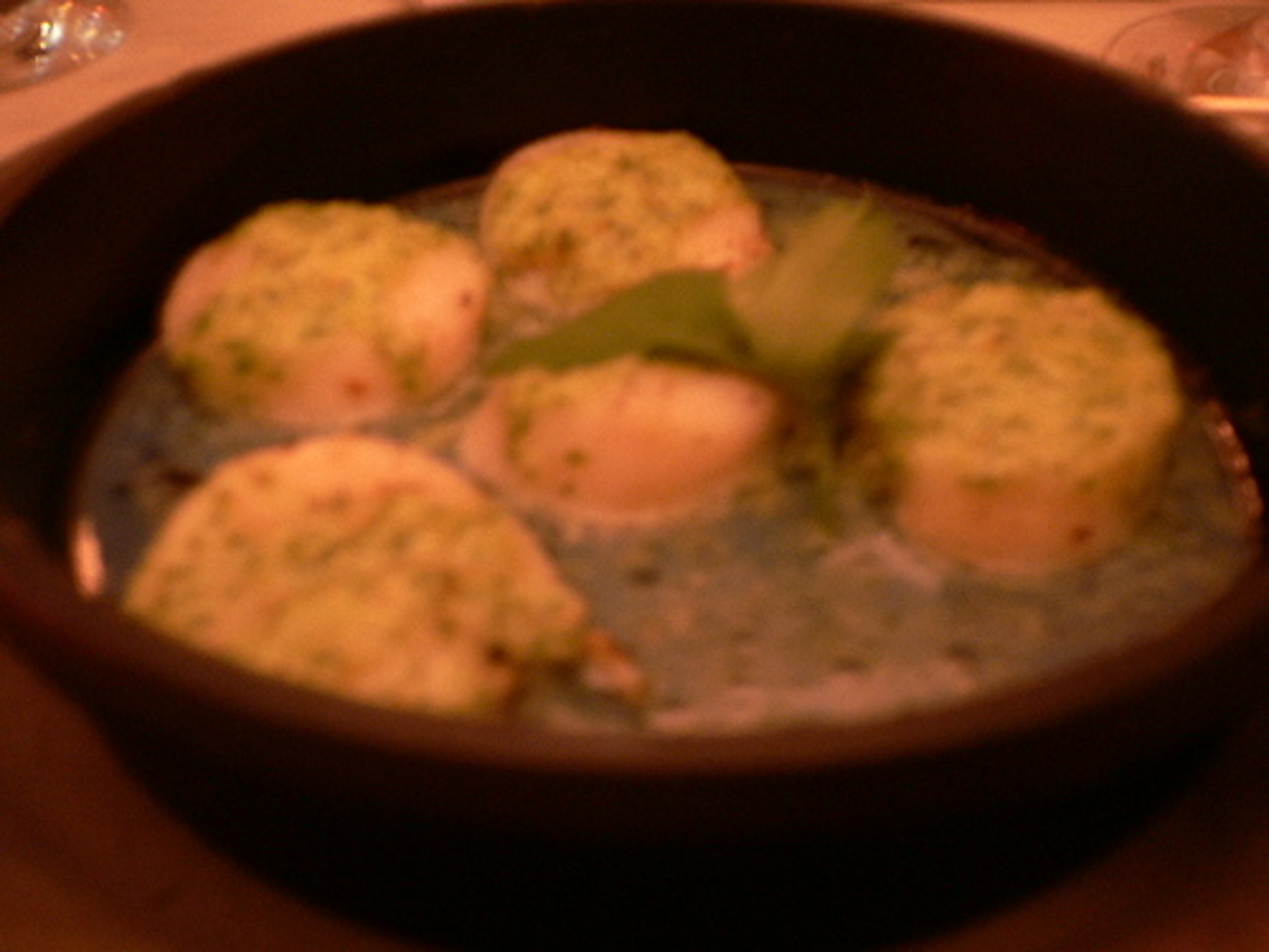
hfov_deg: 52.6
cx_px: 634
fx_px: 1283
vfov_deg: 40.7
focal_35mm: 35
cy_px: 476
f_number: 2.8
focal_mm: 5.8
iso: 100
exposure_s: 2
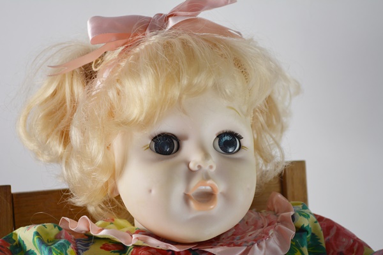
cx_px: 192
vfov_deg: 18.9
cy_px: 128
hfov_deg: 28.1
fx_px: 766
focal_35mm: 72
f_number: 5.6
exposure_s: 1/125
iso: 320
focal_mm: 48
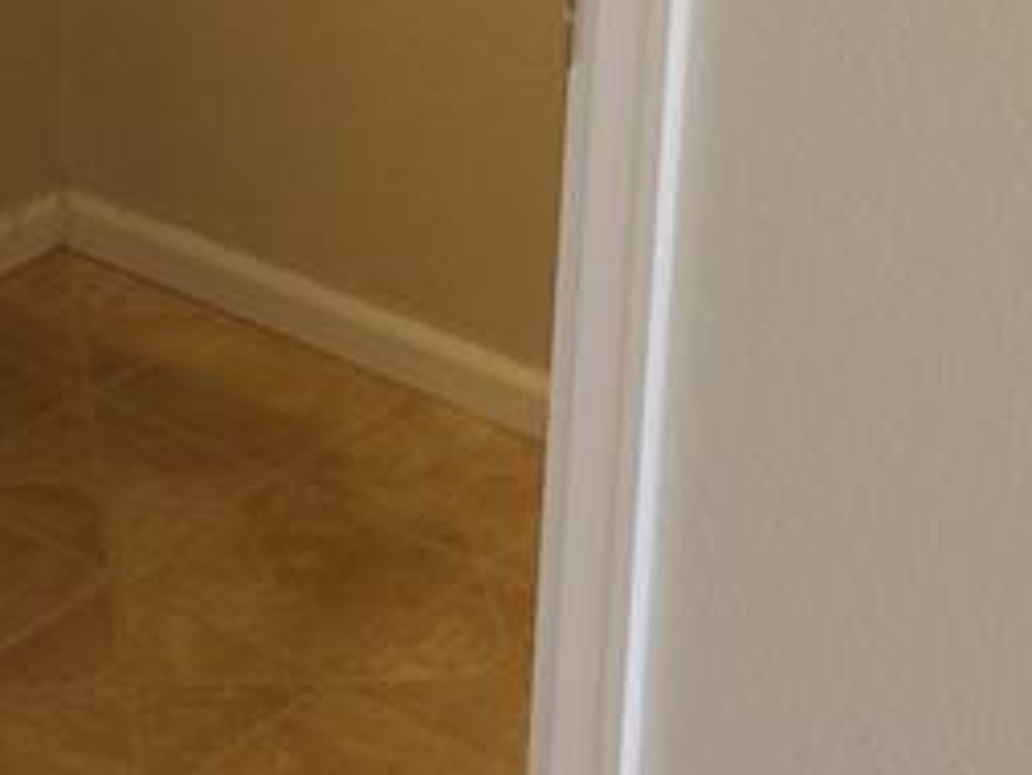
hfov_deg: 19.8
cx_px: 94
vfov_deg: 13.9
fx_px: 2893
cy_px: -528
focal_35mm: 97
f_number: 3.2
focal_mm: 4.3
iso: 140
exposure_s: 1/33
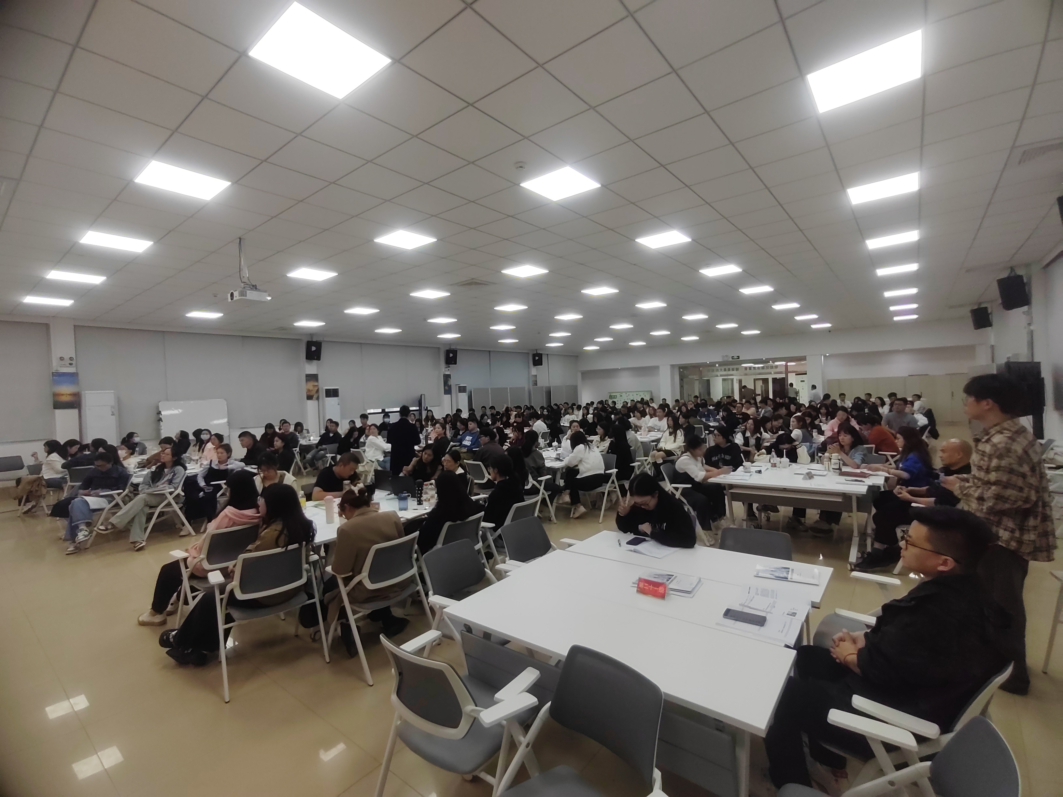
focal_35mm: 16
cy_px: 398
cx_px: 532
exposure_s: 1/100
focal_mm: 1.68
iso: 170
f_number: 2.2
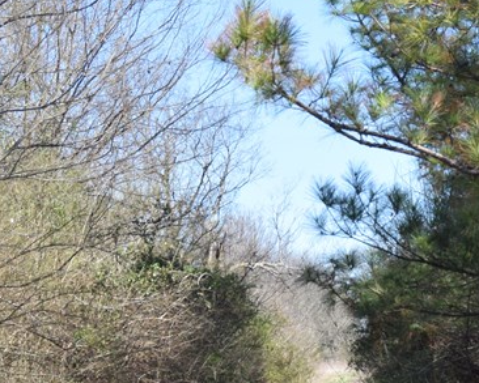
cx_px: 344
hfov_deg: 11.5
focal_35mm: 167
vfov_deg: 9.2
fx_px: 2368
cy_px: 354
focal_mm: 40
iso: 200
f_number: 8
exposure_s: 1/250
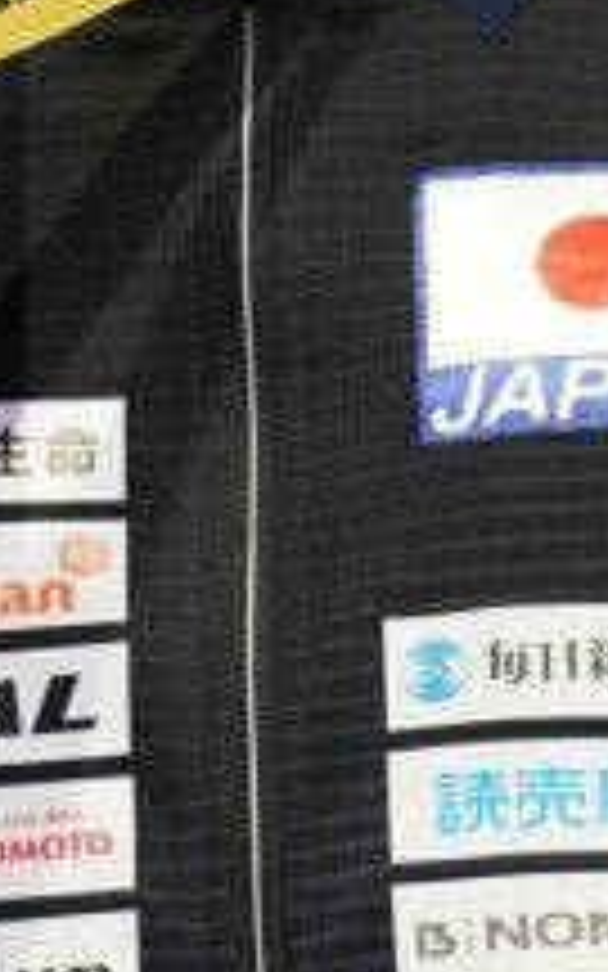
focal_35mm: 1130
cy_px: 482
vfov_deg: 1.9
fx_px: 29959
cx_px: 333
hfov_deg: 1.2
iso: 1250
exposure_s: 1/250
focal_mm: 200
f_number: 3.5
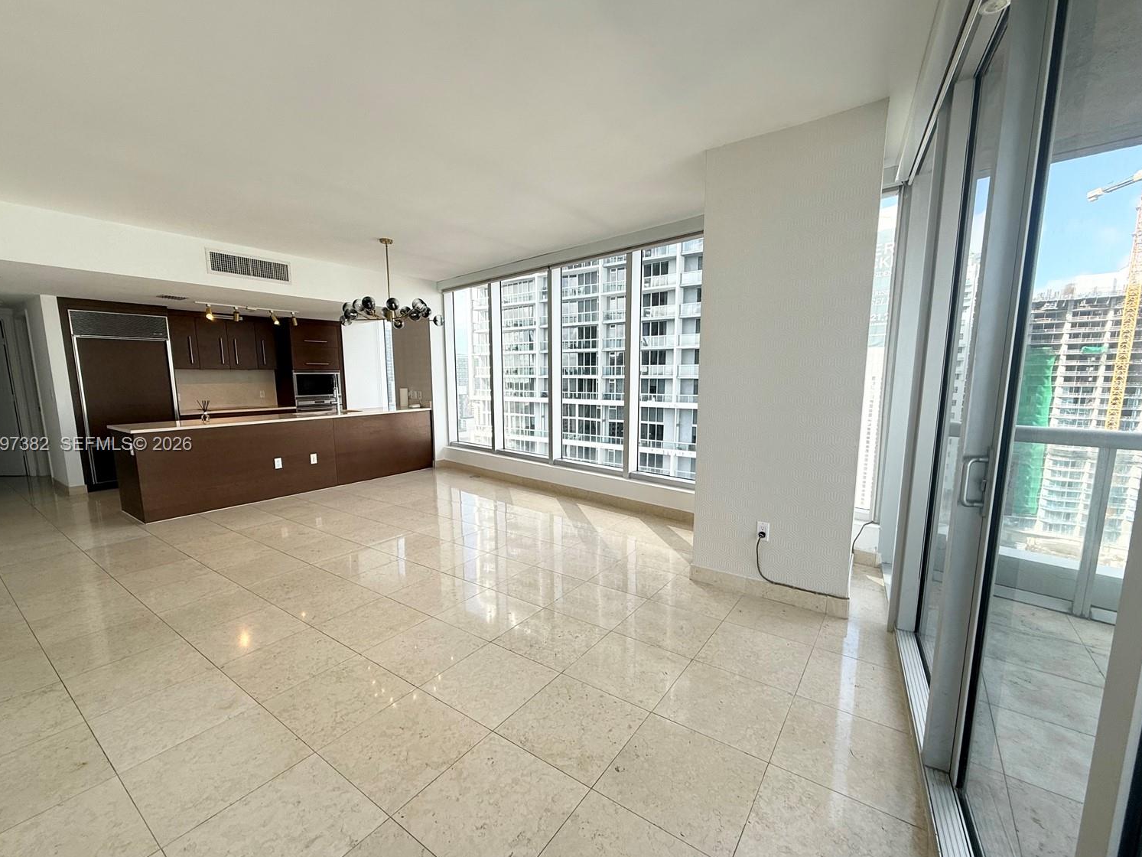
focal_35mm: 15
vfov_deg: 81.7
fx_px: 495
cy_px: 445
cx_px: 566
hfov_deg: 98.2
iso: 50
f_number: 2.2
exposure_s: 1/200
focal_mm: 2.22
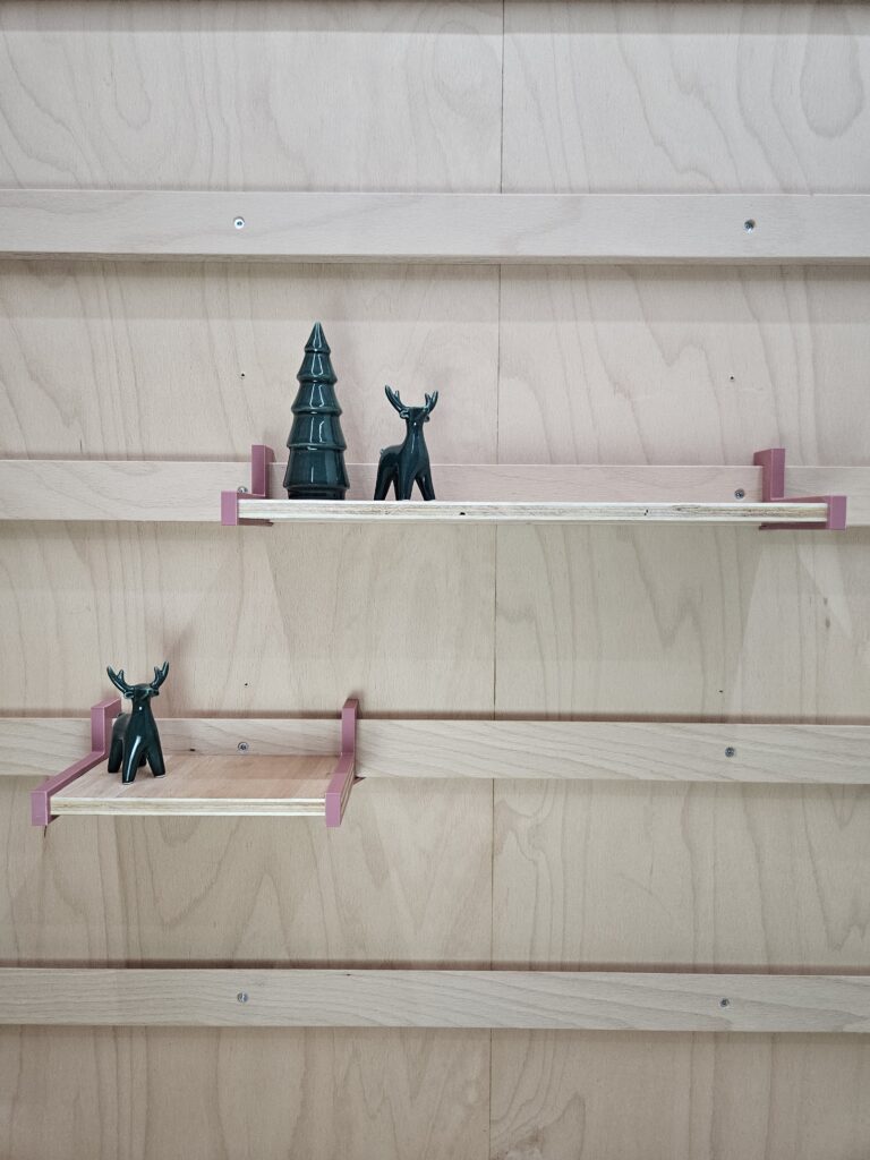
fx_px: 771
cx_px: 435
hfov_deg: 58.9
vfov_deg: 73.9
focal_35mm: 23
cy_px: 580
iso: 250
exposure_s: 1/100
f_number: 1.8
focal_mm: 5.4
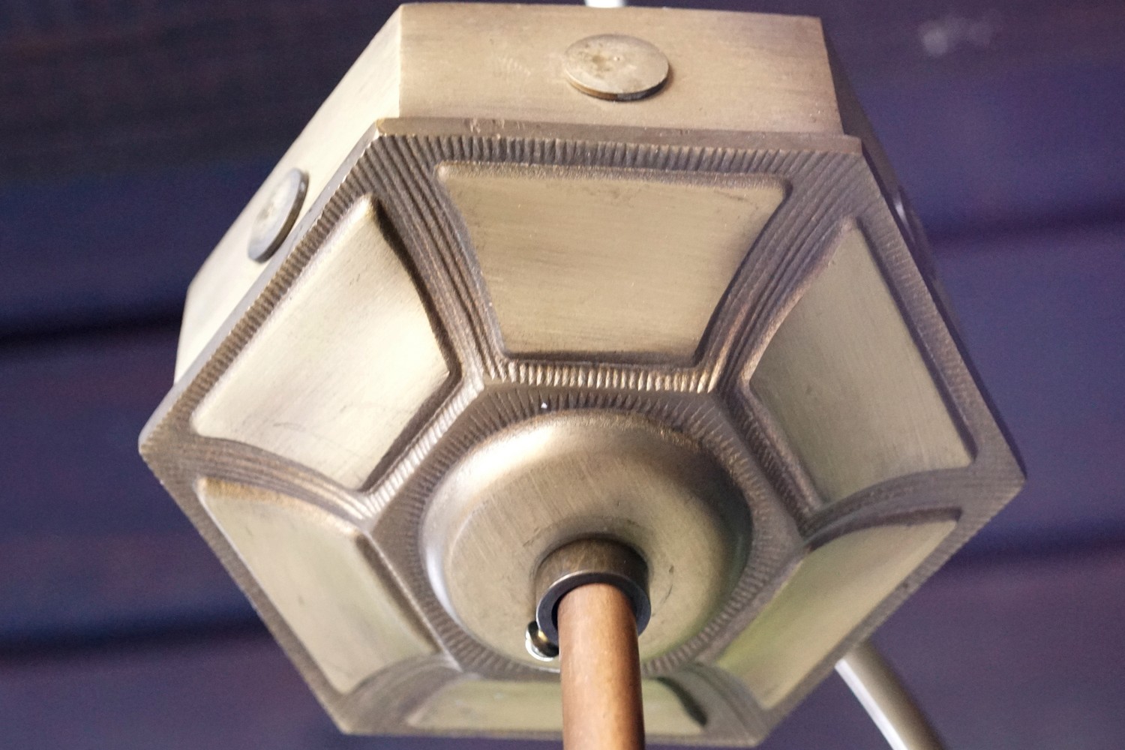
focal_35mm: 82
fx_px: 2578
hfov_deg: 24.6
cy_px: 375
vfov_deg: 16.6
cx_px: 562
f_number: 5.6
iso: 2500
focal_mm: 55
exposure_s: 1/100
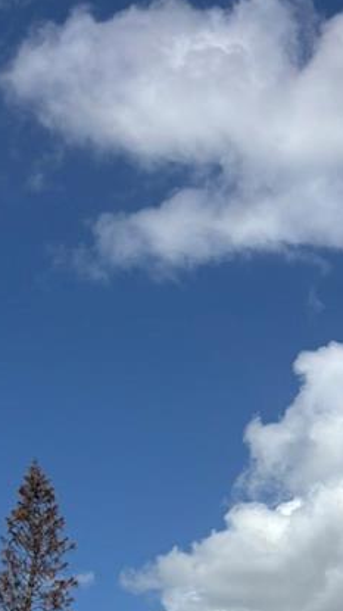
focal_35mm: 82
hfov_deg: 14.2
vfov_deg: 22.7
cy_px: 822
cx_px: 434
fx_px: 1328
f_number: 1.6
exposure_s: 1/5952
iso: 50
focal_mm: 5.96
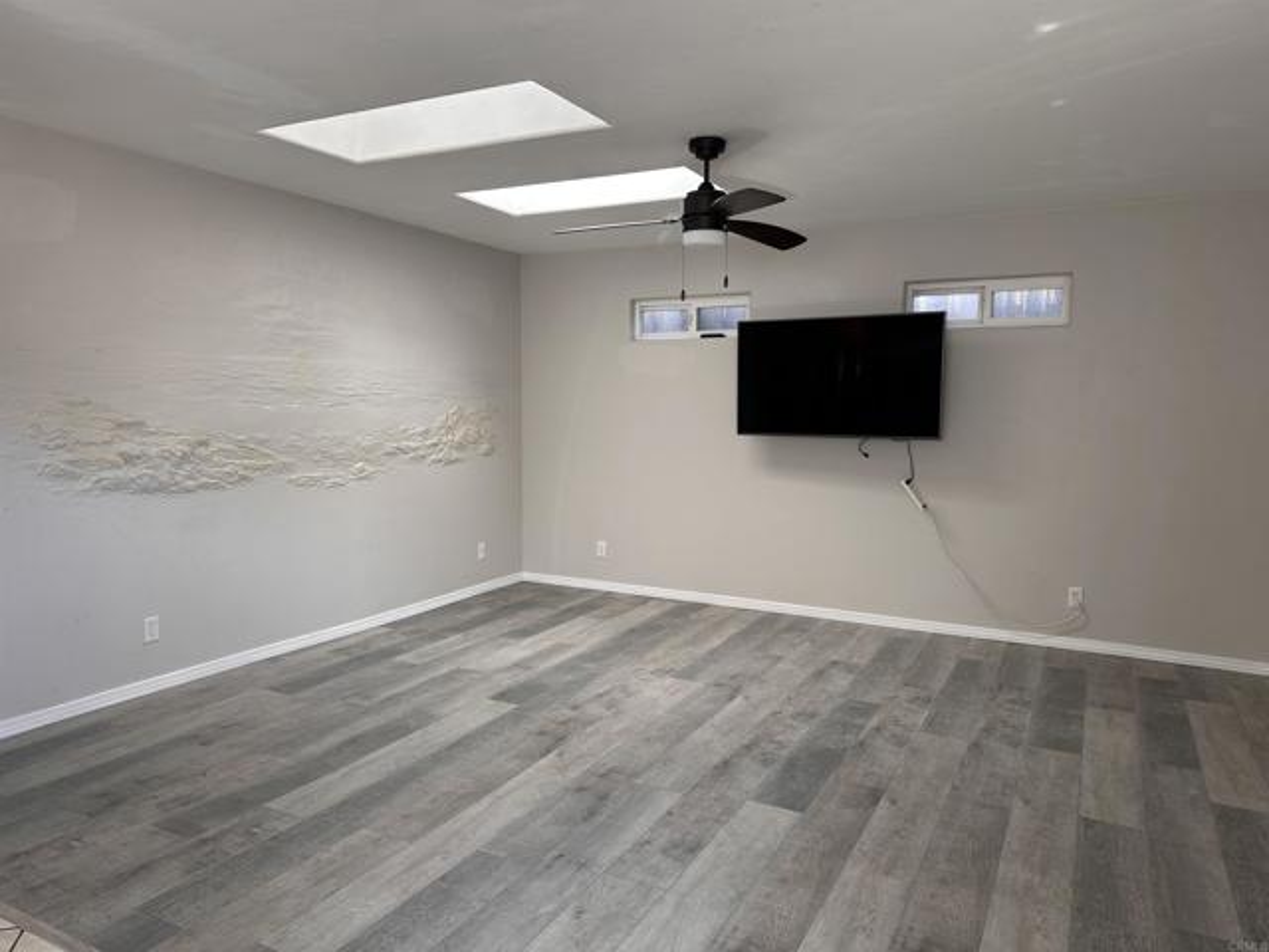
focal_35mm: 24
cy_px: 476
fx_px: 880
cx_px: 634
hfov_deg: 71.6
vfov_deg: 56.8
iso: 80
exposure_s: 1/121
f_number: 1.78
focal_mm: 6.86
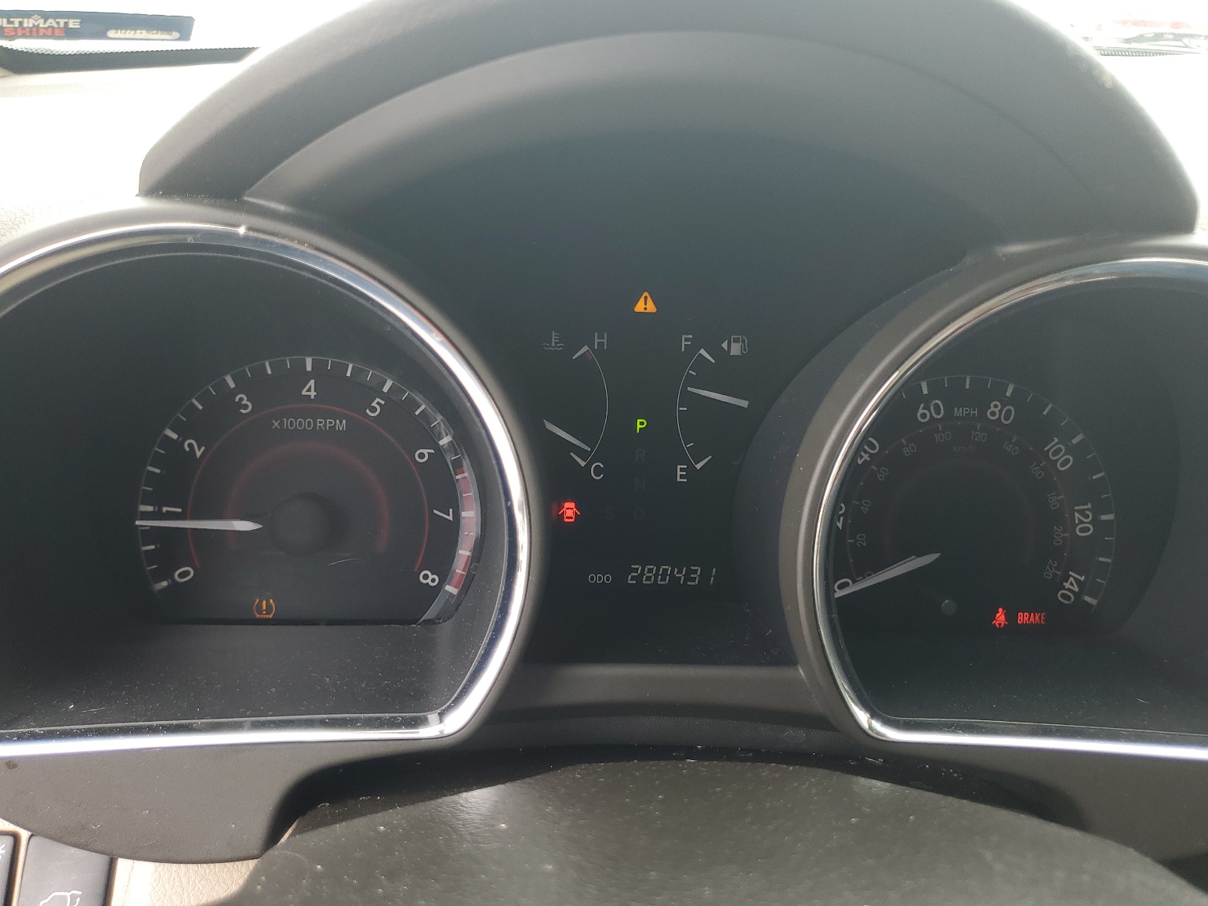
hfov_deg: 65.3
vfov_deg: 51.4
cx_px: 599
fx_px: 942
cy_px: 442
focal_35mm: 27
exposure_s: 1/156
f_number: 1.5
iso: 50
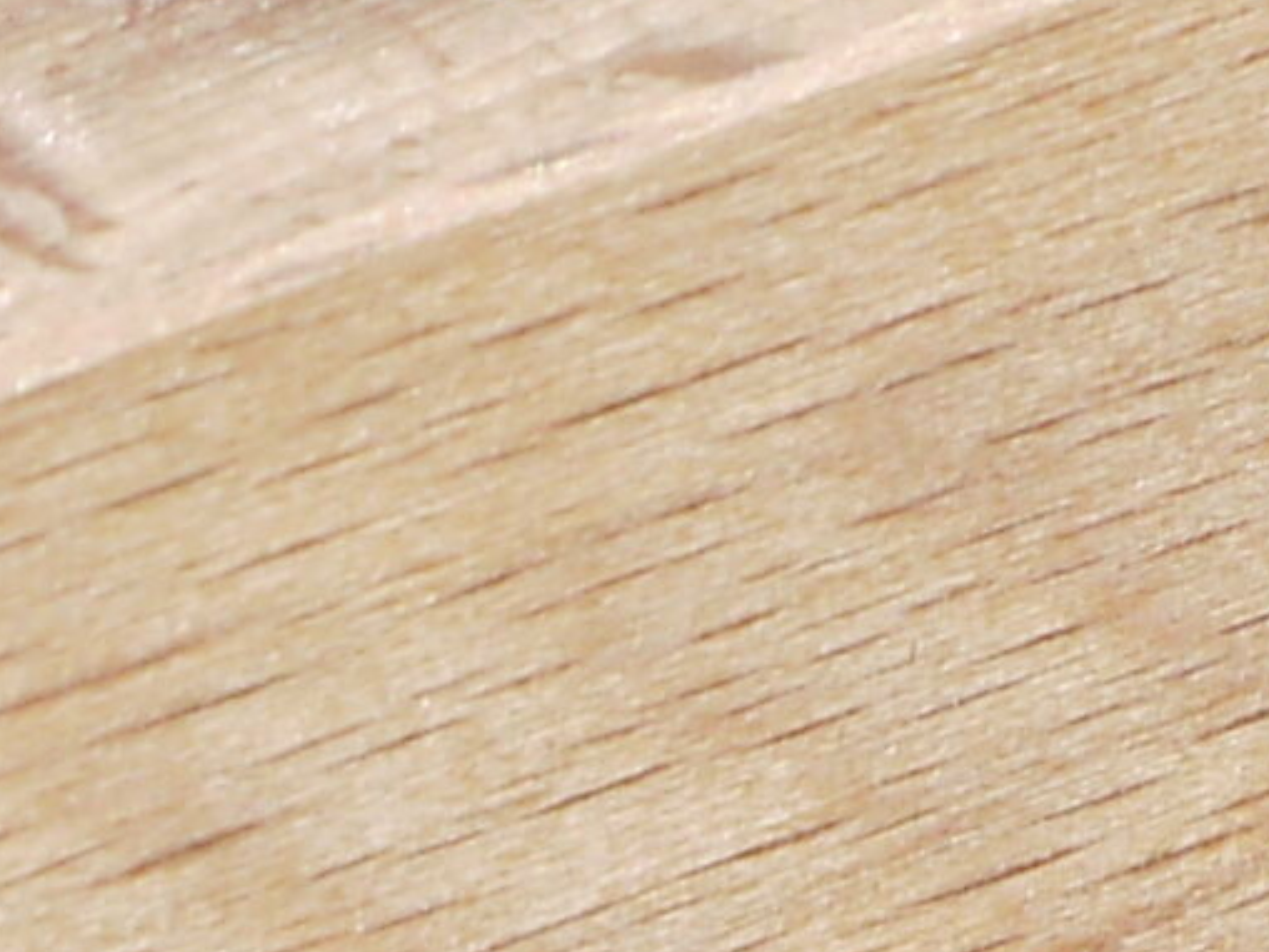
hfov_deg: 4.9
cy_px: 947
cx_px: 3462
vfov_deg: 3.8
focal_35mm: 388
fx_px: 14224
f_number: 9
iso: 100
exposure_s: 1/320
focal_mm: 25
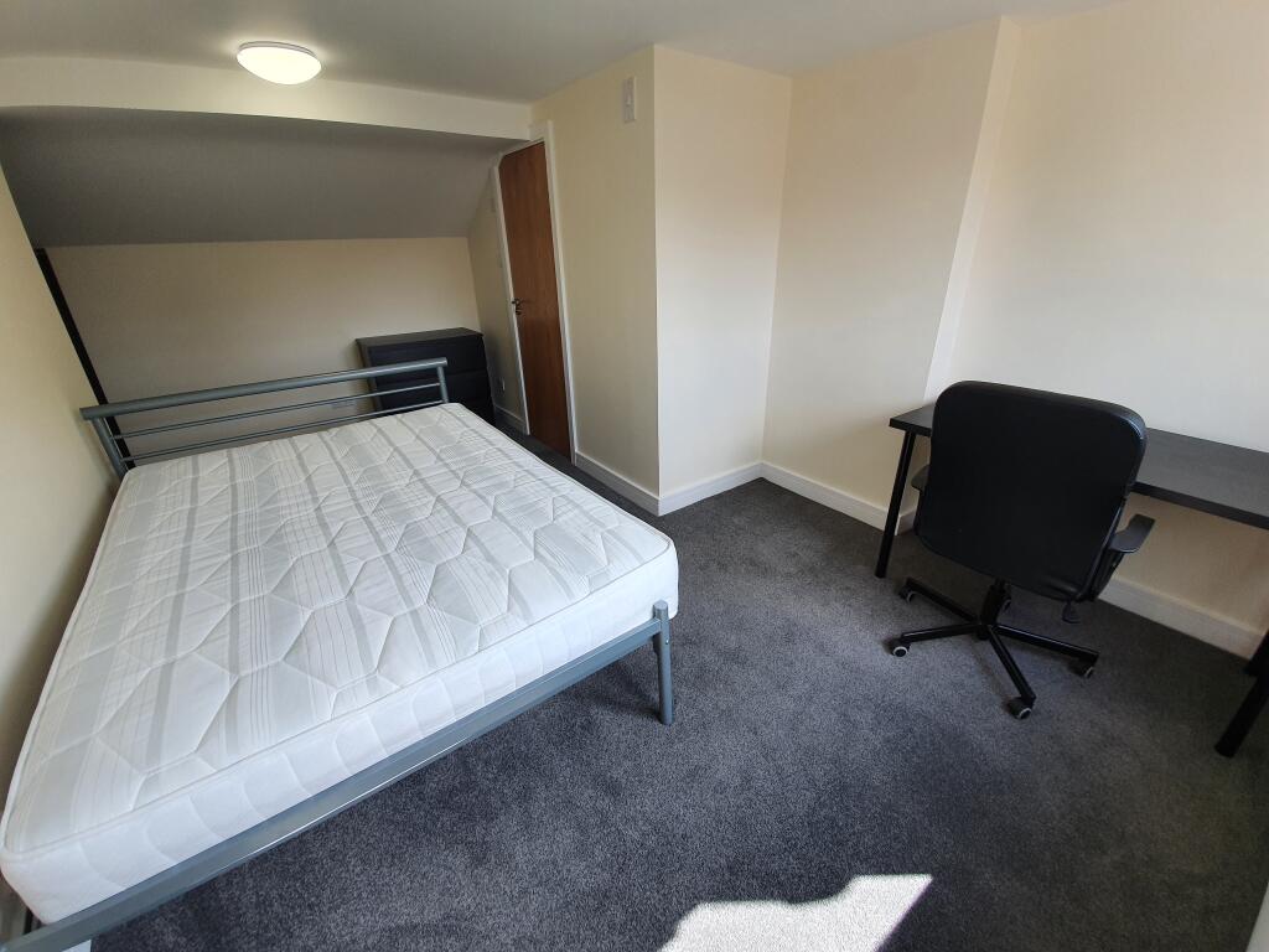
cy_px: 476
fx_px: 477
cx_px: 634
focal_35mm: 13
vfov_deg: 89.9
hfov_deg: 106.2
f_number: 2.2
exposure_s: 1/100
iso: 50
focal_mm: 1.8
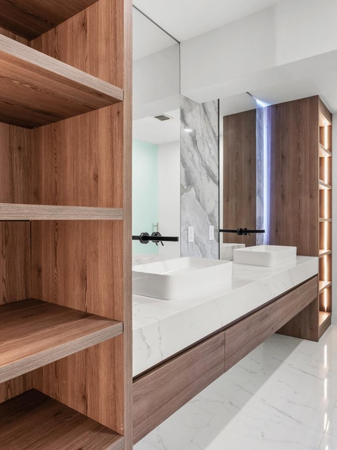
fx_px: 321
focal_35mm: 25
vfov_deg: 69.9
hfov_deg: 55.0
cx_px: 202
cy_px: 219
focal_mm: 16.5
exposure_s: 1.3
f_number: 16
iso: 250
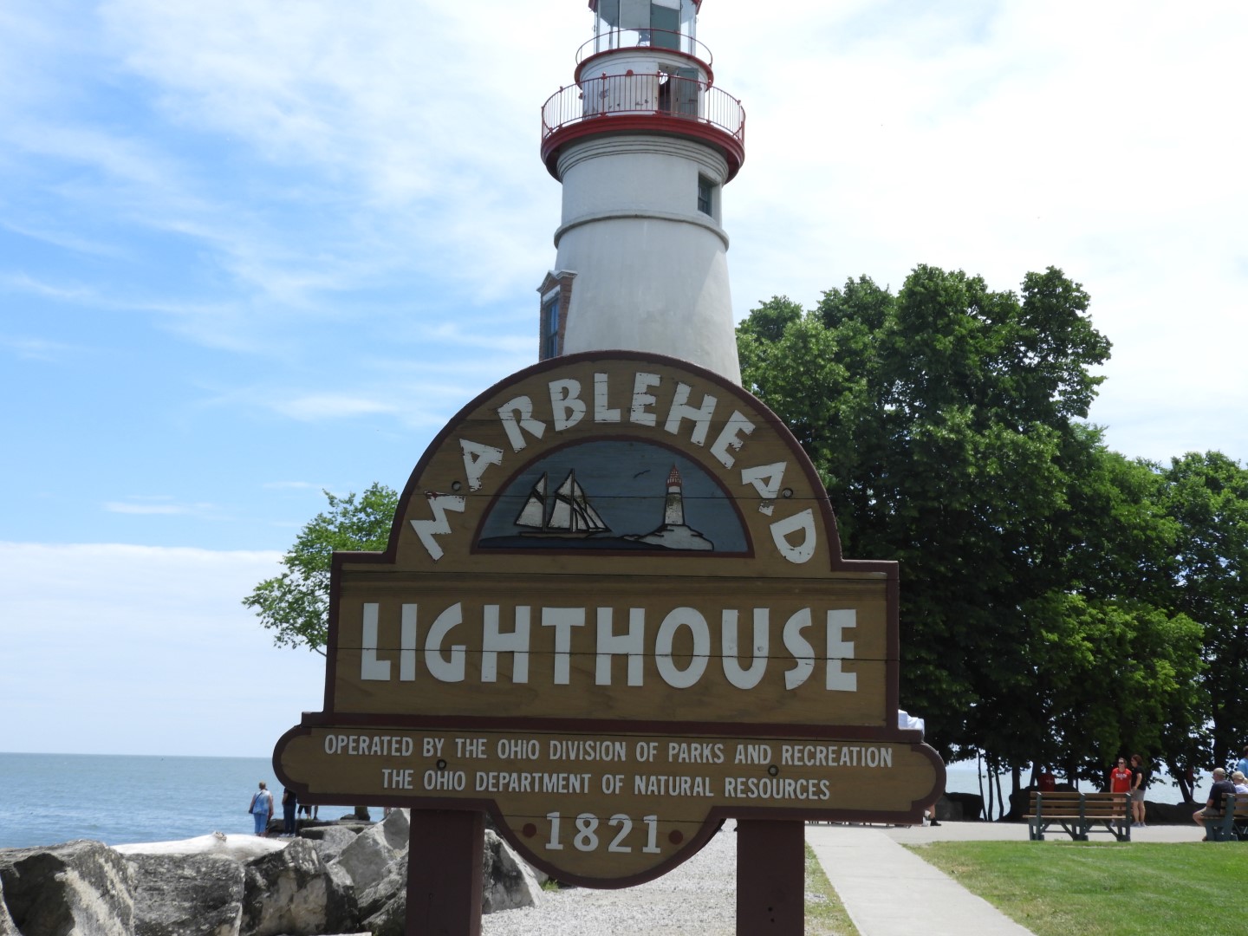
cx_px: 624
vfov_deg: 32.2
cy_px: 468
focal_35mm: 45
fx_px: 1622
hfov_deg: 42.1
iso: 100
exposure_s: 1/1000
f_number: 4
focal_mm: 8.1
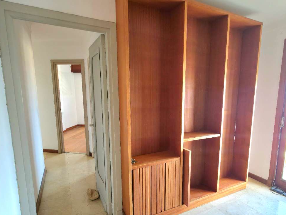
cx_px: 165
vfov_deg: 65.6
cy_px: 123
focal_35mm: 20
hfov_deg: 81.2
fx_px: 165
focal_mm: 2.2
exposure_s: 1/50.3
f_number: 1.9
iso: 64
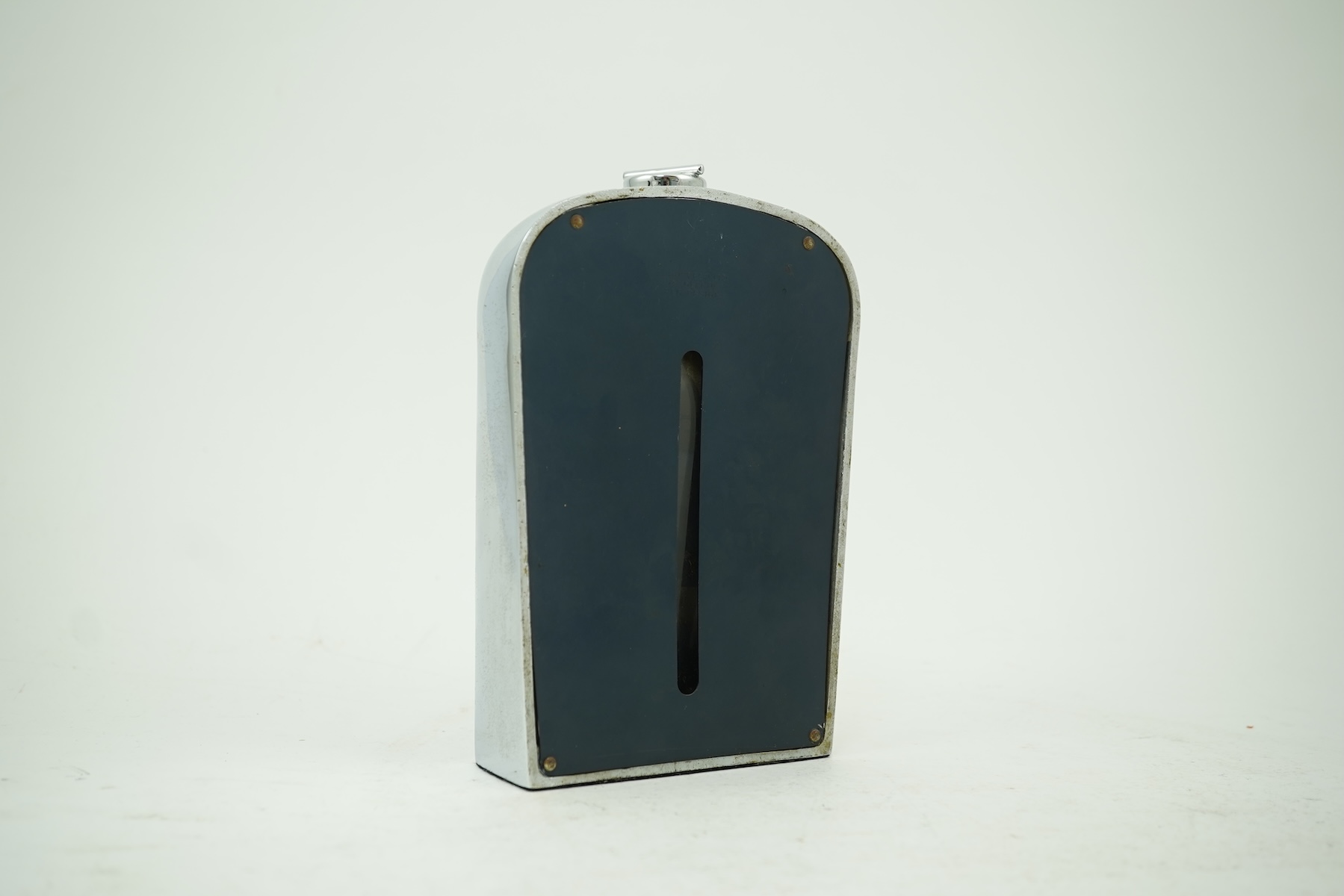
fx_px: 1680
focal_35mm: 45
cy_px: 448
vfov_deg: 29.9
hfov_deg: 43.6
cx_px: 672
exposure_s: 1/40
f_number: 7.1
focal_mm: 30
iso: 250
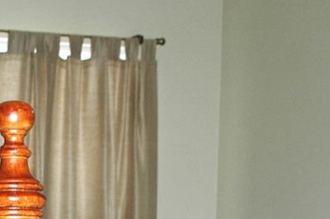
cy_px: 396
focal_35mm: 132
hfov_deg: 15.1
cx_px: -39
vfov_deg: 9.8
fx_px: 1209
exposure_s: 1/60
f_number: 4
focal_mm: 22
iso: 200
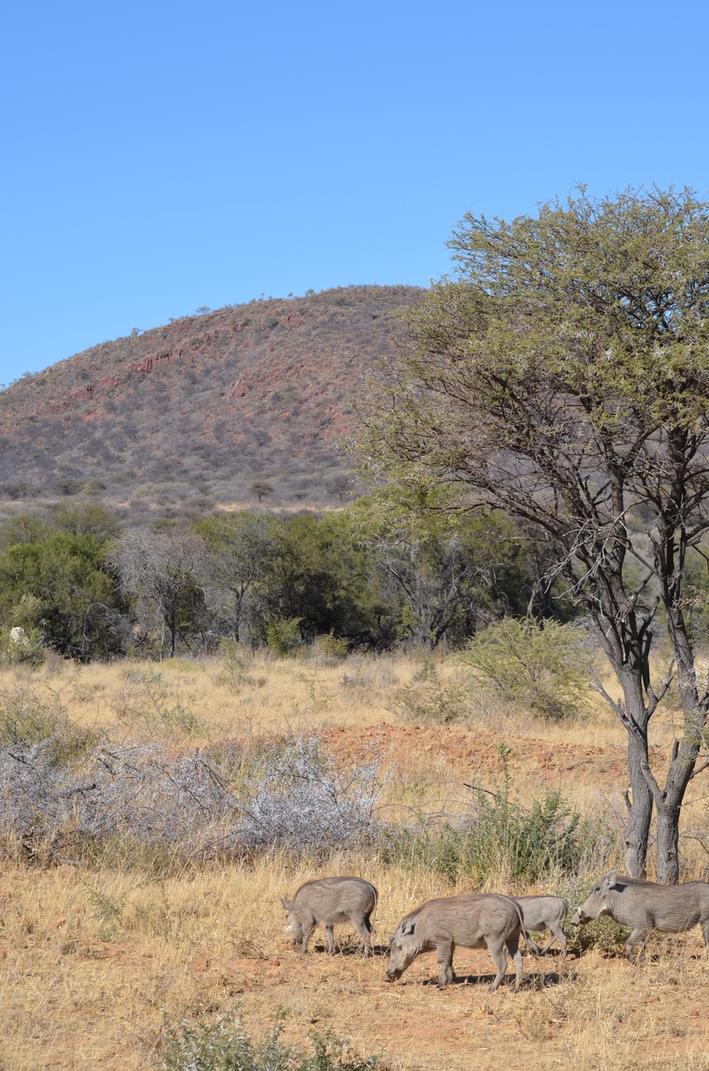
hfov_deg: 13.5
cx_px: 376
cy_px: 500
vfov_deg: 20.2
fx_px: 2997
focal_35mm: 101
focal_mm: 62
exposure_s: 1/250
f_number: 8
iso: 100
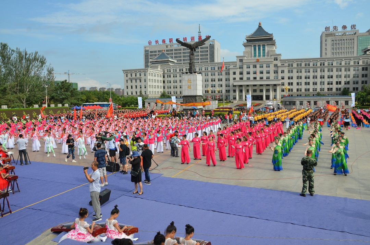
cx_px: 185
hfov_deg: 67.5
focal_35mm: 27
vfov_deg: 47.7
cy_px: 122
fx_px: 277
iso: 140
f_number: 8
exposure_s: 1/250
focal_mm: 18
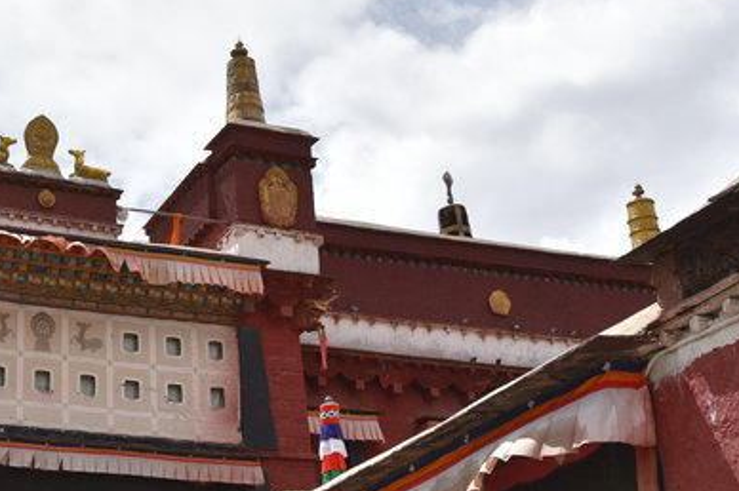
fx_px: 1333
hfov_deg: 29.3
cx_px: 29
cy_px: 306
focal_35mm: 65
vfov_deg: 20.8
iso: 200
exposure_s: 1/500
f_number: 11
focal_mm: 28
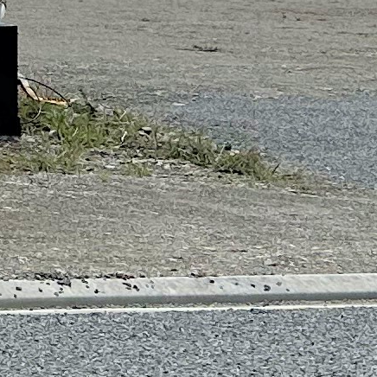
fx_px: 2415
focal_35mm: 196
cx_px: -599
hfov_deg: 8.1
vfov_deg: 8.9
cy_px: 57
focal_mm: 6.86
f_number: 1.78
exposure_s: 1/13699
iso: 80
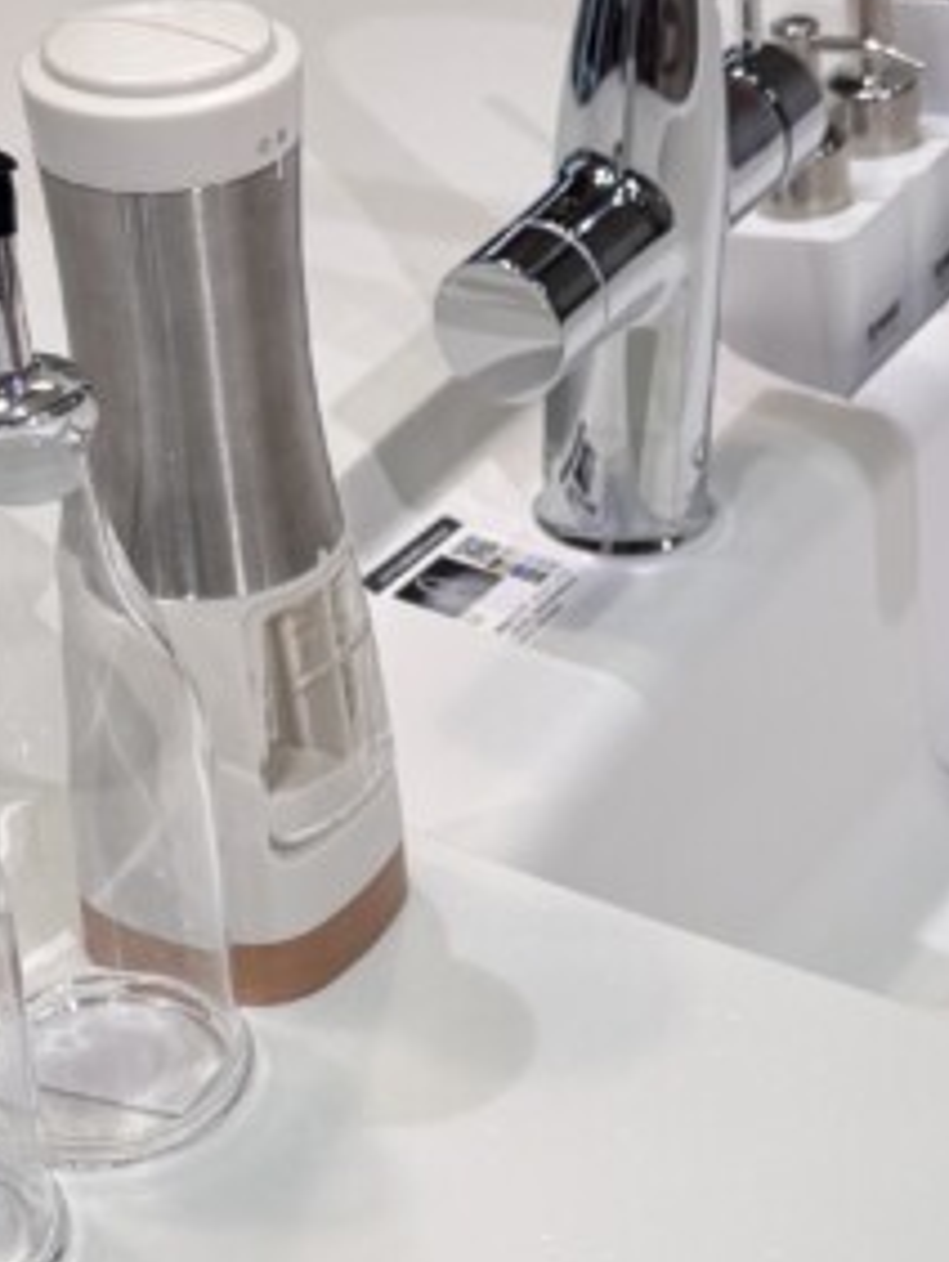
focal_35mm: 87
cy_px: 1164
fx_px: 3175
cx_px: 398
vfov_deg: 21.9
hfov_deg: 17.0
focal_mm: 6.76
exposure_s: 1/117
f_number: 1.78
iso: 64
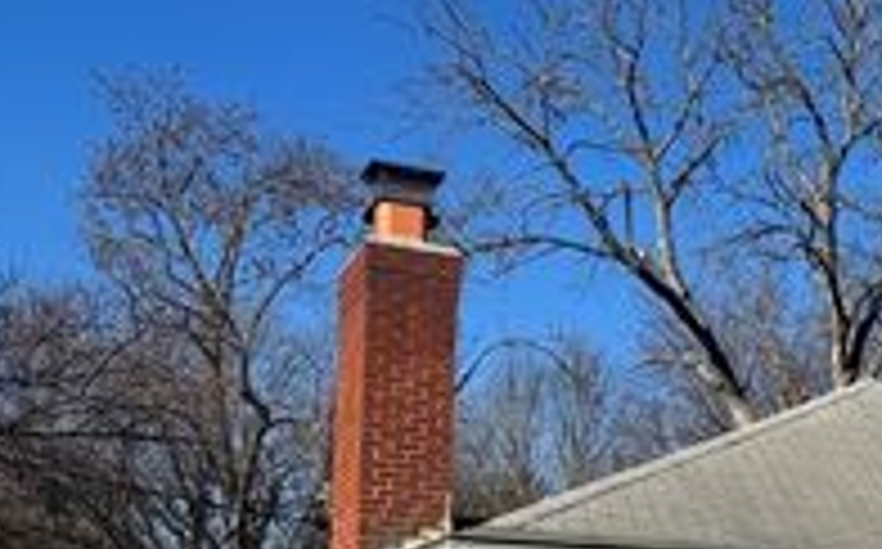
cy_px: 619
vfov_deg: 19.1
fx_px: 1561
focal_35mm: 65
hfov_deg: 27.3
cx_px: 1094
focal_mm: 6.76
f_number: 1.78
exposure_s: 1/4608
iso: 80
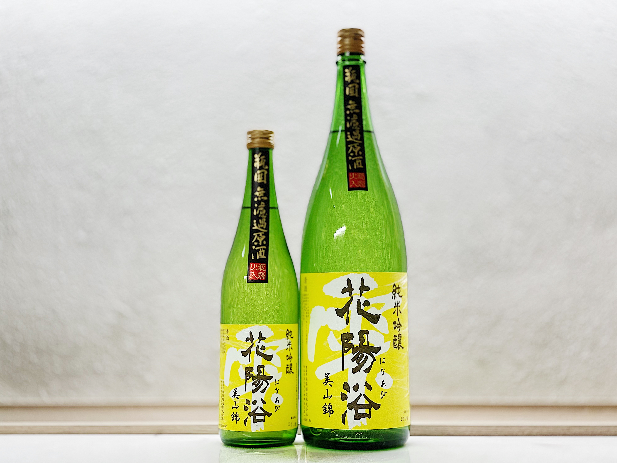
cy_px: 231
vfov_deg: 27.5
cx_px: 313
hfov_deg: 36.2
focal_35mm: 53
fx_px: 945
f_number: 2
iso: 64
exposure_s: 1/100
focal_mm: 6
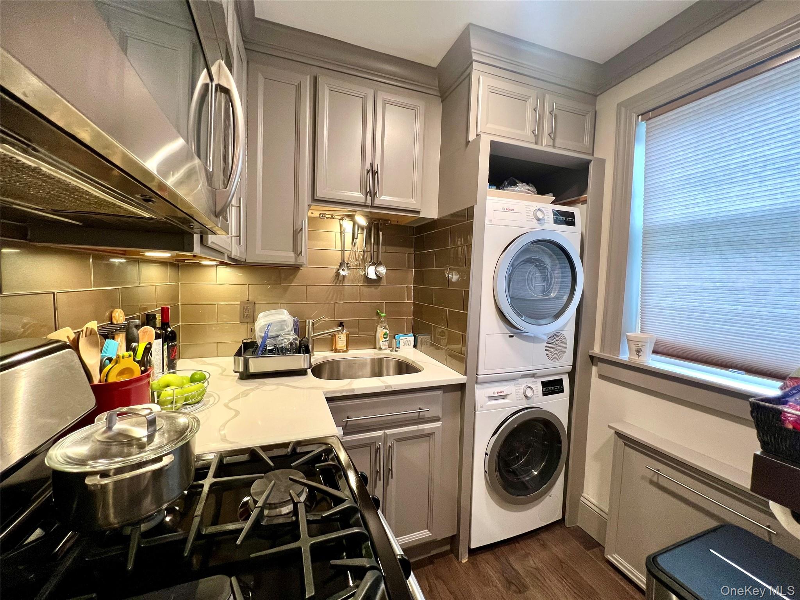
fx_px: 300
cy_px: 300
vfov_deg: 89.9
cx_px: 400
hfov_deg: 106.2
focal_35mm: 13
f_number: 1.8
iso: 250
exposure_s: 1/60
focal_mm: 1.57
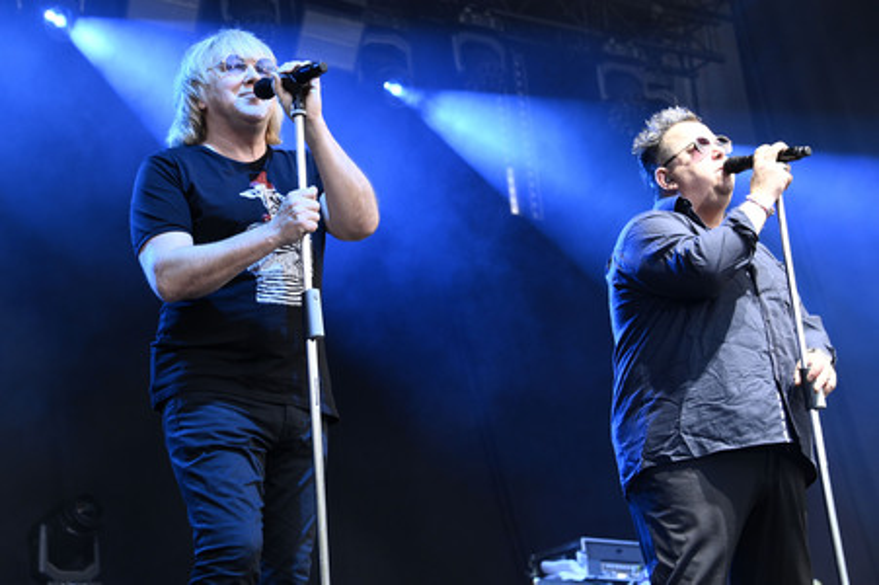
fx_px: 2196
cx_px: 440
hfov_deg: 22.6
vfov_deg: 15.2
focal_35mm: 90
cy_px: 292
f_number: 5.6
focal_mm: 90
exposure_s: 1/250
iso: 1250
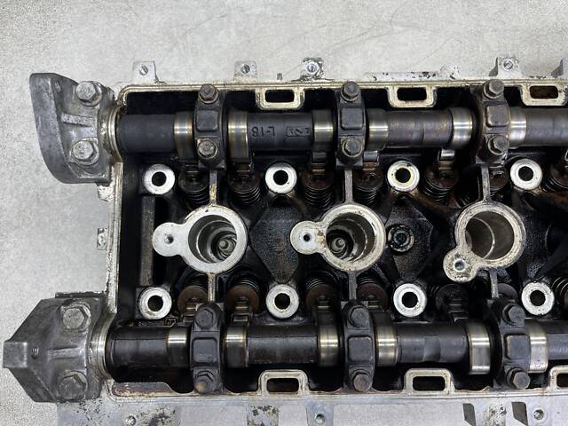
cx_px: 284
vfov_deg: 53.1
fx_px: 427
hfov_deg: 67.3
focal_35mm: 26
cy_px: 213
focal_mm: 5.1
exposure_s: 1/100
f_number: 1.6
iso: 64
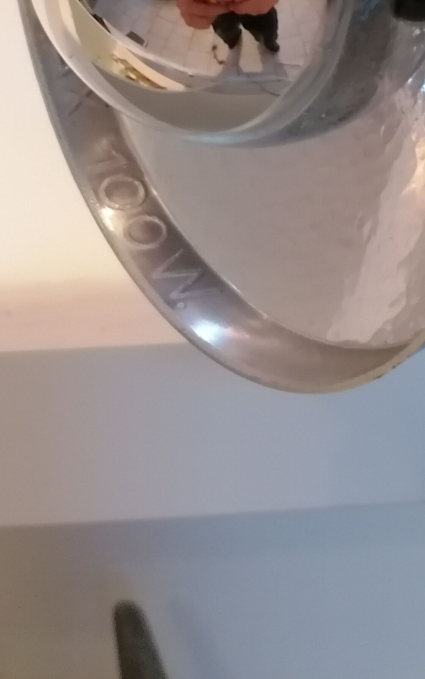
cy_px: -79
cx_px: 439
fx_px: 1186
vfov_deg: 28.8
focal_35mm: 64
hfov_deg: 19.6
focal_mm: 4.75
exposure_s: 1/25
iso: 640
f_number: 1.8
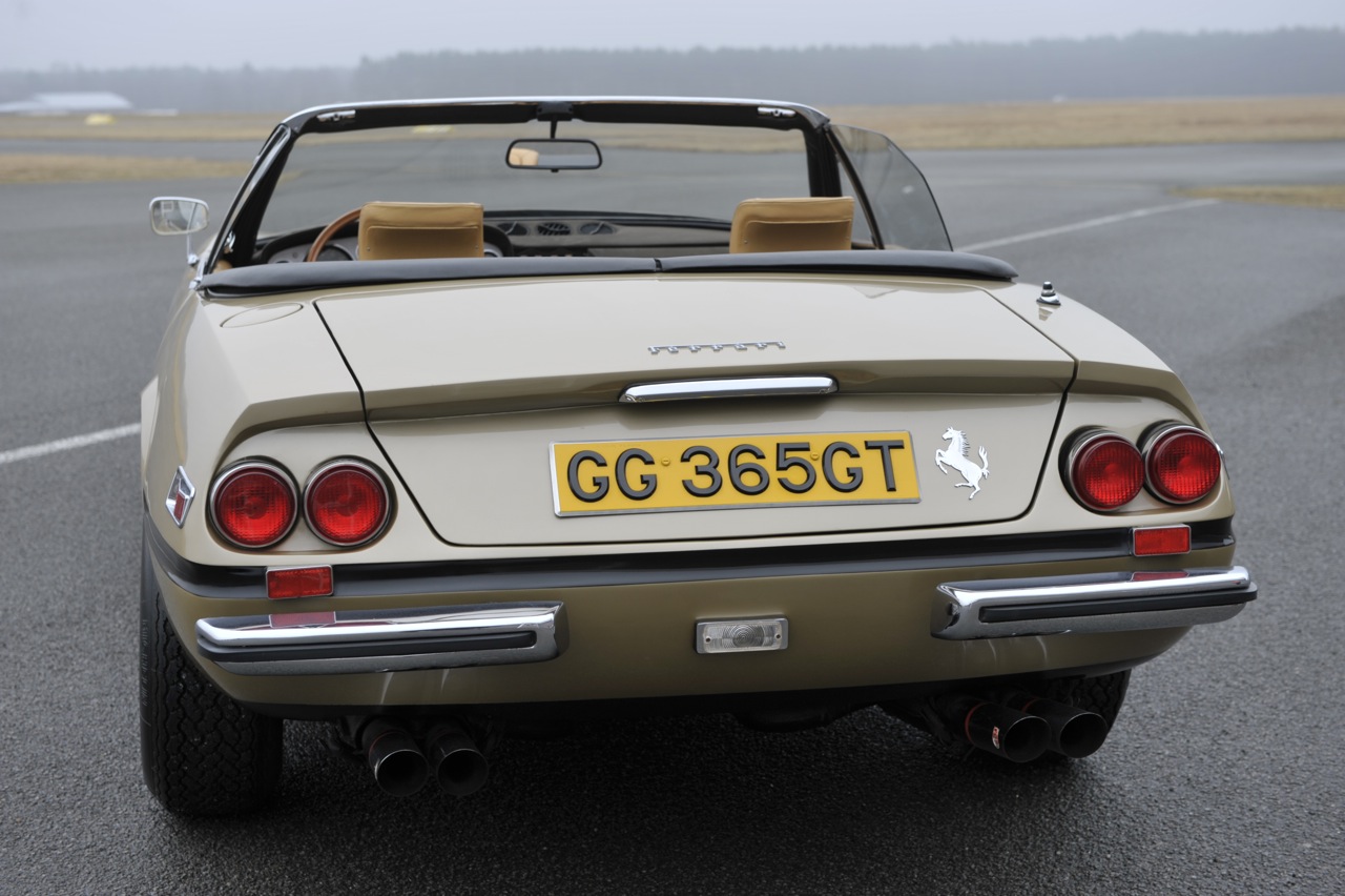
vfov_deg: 23.4
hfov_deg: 34.5
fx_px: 2166
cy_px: 448
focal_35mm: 58
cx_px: 672
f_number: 5.6
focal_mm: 58
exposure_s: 1/160
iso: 200
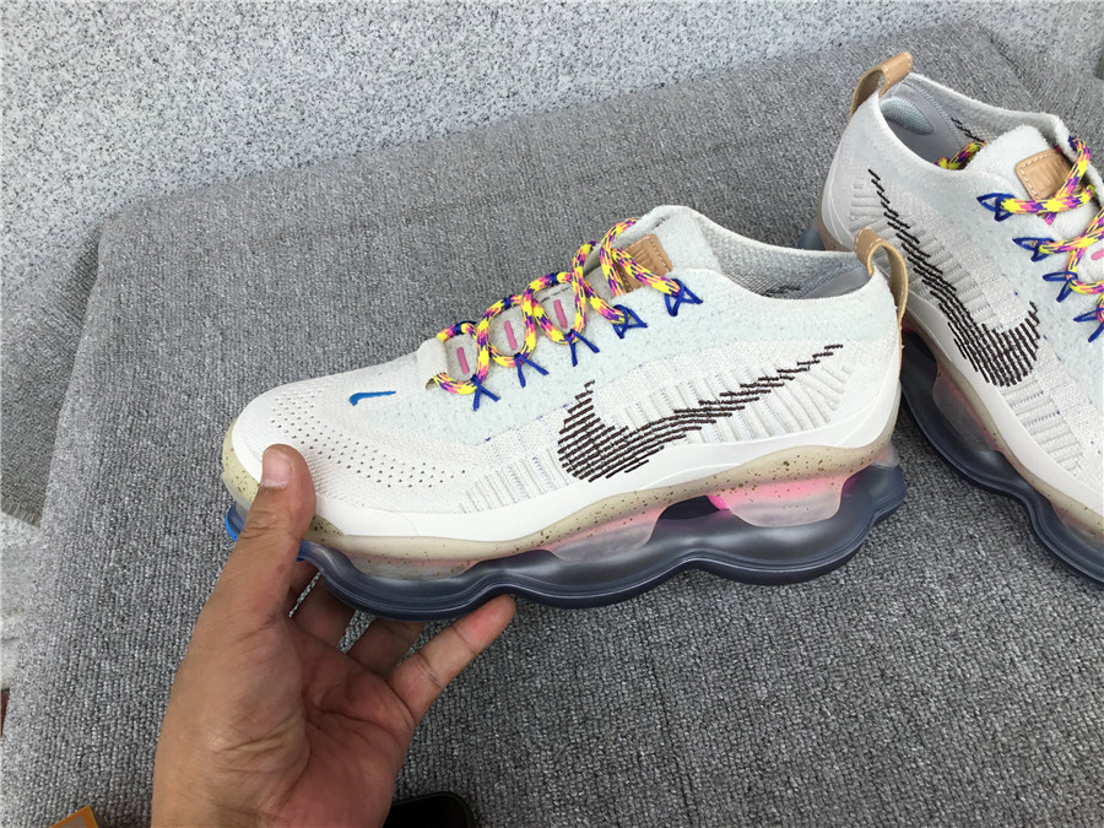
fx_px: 989
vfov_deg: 45.4
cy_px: 414
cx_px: 552
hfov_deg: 58.4
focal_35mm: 31
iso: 25
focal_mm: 3.3
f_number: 2.4
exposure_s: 1/506
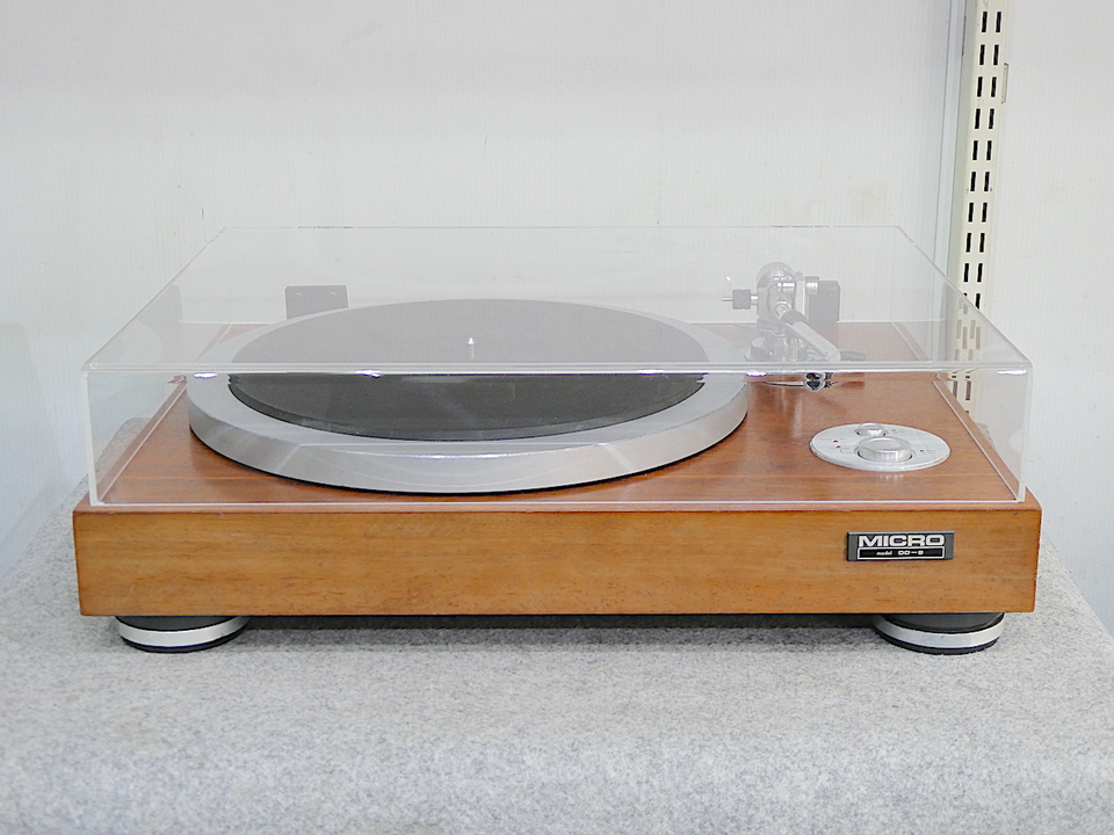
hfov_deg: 38.2
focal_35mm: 50
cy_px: 418
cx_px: 557
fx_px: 1609
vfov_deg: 29.1
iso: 200
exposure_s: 1/20
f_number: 4.1
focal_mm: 9
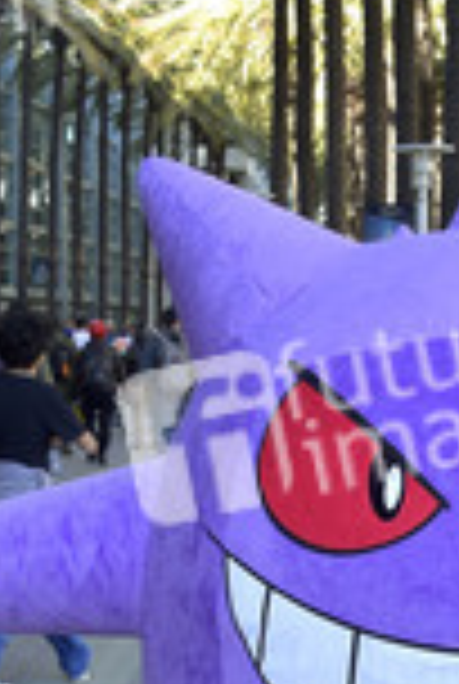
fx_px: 1999
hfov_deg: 12.9
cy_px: 644
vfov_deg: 19.0
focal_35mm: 105
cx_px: 484
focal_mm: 40
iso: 500
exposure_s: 1/250
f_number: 6.3
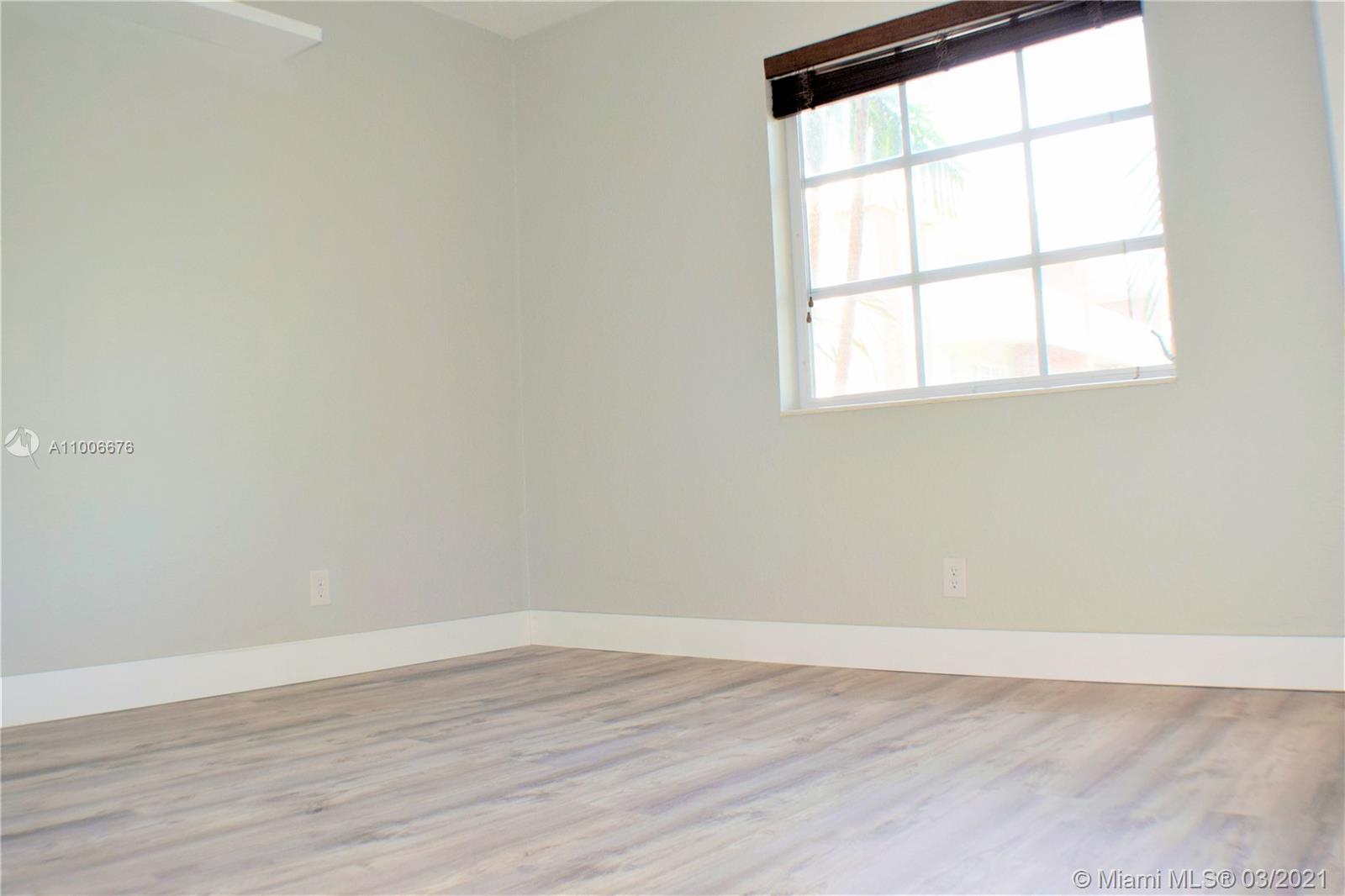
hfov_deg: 47.9
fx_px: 1513
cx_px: 672
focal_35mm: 40
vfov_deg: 33.0
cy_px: 448
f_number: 5.6
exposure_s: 1/125
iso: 800
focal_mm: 27
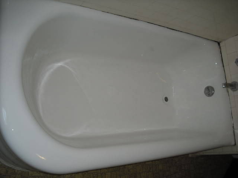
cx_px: 119
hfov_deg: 49.0
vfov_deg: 37.7
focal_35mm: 38
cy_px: 89
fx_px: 261
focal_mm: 6.2
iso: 64
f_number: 2.8
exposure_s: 1/125
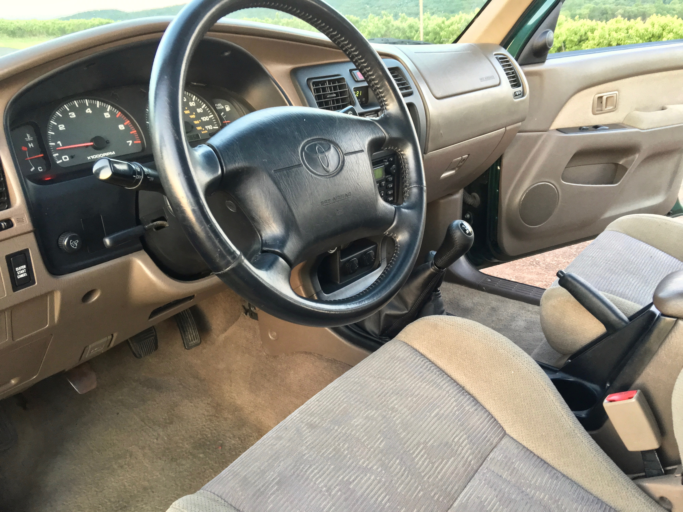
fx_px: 572
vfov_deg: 48.2
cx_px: 342
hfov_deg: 61.7
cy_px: 256
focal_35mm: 29
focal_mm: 4.15
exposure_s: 1/20
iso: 200
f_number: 2.2
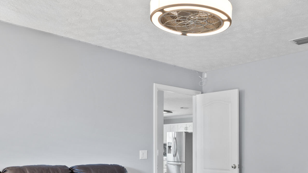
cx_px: 223
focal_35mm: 39
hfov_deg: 50.1
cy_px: 155
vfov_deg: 29.3
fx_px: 317
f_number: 8
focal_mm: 10.5
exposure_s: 8
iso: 100
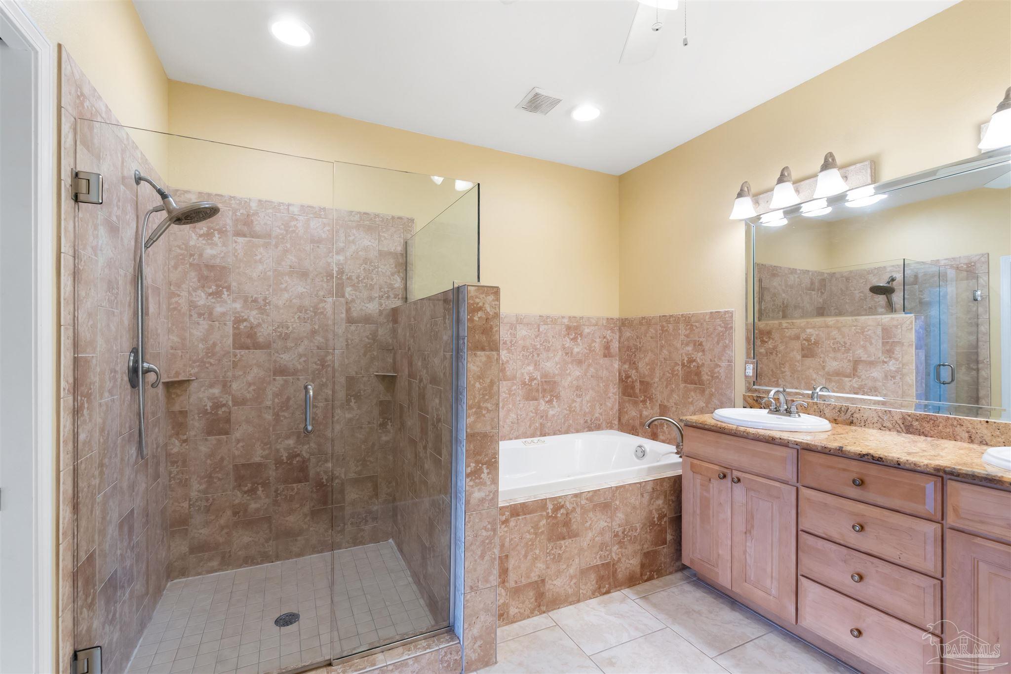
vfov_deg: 77.3
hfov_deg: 100.4
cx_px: 506
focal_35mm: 15
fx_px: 421
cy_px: 337
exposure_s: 1/8
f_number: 9
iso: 400
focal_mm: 10
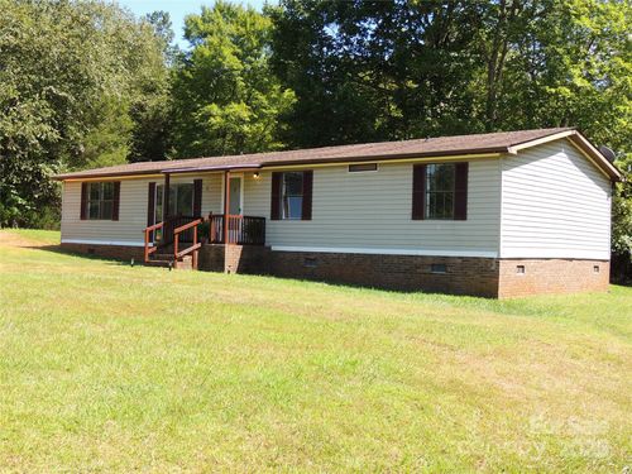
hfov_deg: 43.9
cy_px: 237
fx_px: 785
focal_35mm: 43
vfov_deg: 33.6
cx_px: 316
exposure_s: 1/320
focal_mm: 7.6
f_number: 3.4
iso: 100
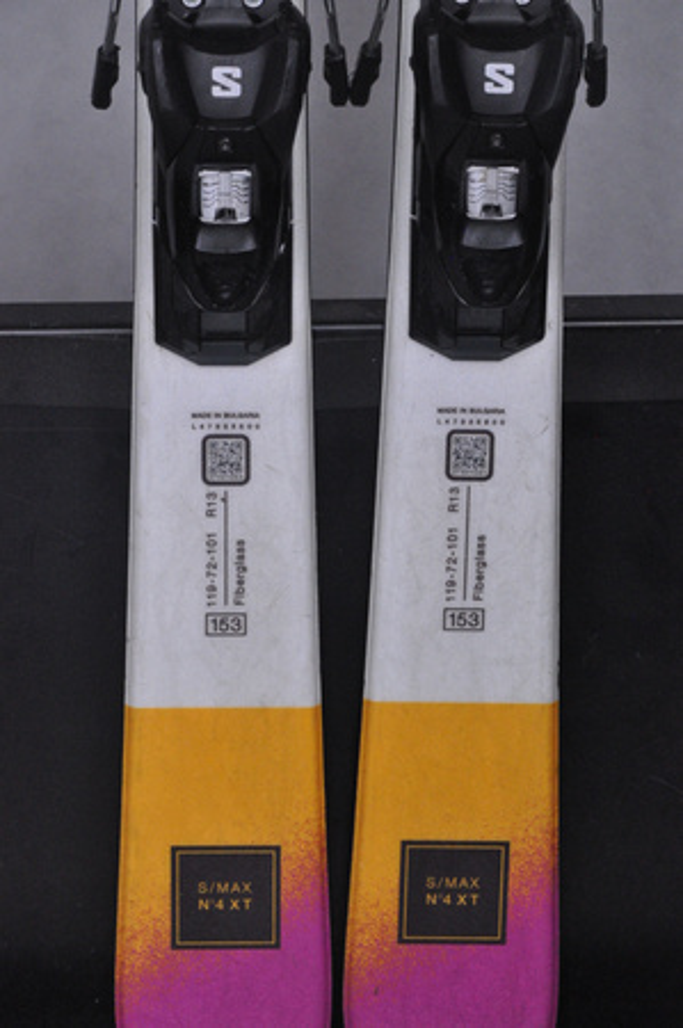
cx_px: 342
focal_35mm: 135
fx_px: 3850
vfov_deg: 15.2
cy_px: 514
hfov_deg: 10.1
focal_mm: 90
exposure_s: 1/125
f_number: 9.5
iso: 3200
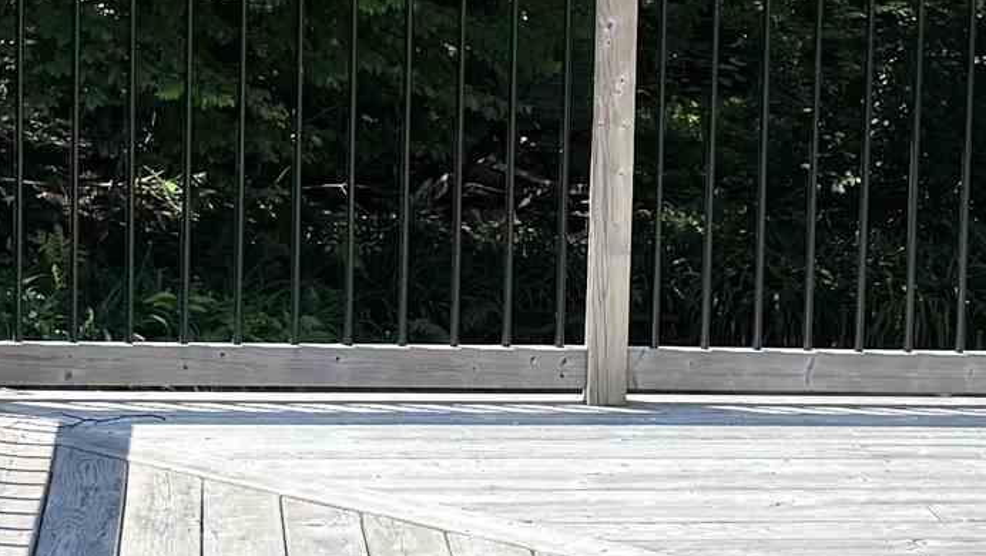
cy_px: 153
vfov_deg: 10.4
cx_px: 724
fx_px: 3034
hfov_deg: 18.4
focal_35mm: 116
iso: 80
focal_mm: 6.76
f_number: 1.78
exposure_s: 1/4405
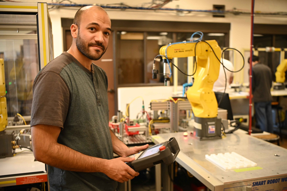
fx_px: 287
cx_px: 144
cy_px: 96
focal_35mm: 36
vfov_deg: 36.8
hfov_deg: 53.2
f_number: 2.8
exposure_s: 1/200
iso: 3200
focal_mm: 36
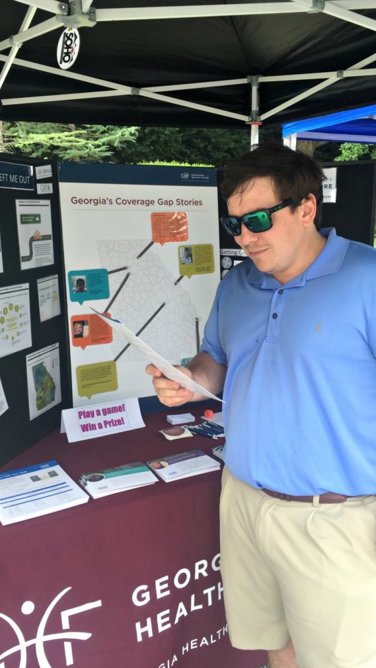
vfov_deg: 61.0
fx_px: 567
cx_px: 190
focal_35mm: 32
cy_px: 333
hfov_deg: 36.7
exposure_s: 1/120
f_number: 2.2
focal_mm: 4.15
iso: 32
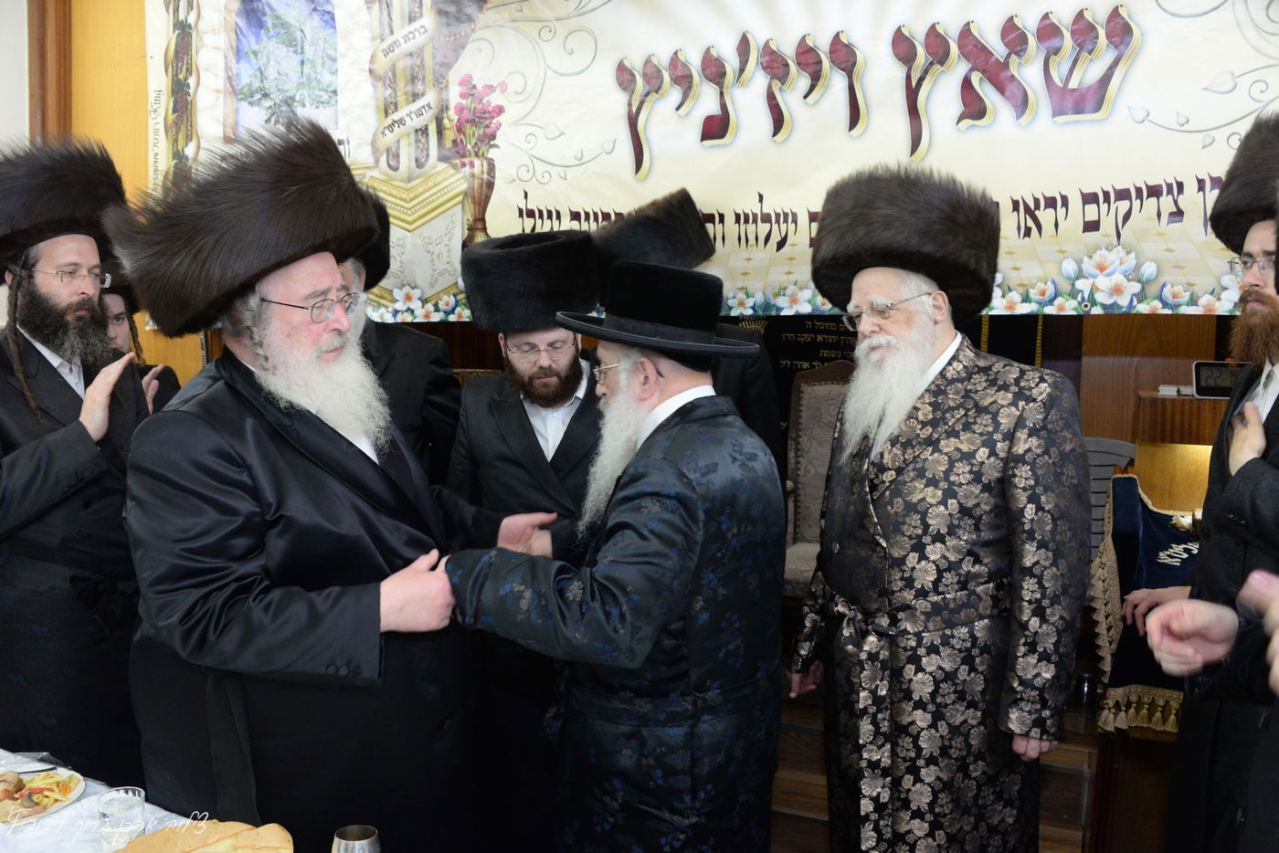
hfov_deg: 65.5
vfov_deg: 46.4
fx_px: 995
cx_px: 640
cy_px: 426
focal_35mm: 28
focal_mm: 28
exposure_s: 1/60
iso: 1600
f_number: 5.6
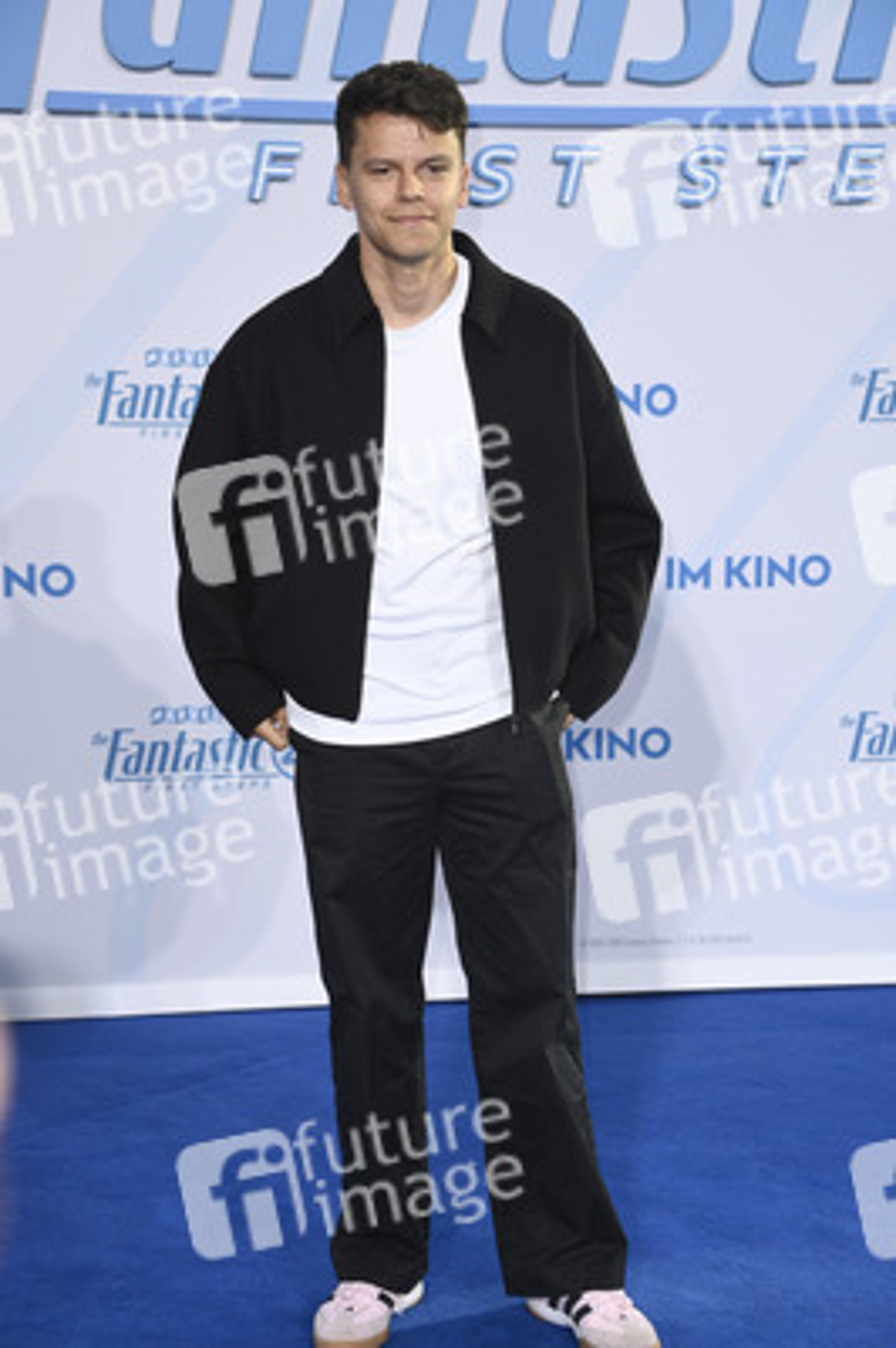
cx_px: 448
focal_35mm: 82
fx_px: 3066
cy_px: 674
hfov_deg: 16.6
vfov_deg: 24.8
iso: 400
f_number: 5.6
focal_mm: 82
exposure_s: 1/250
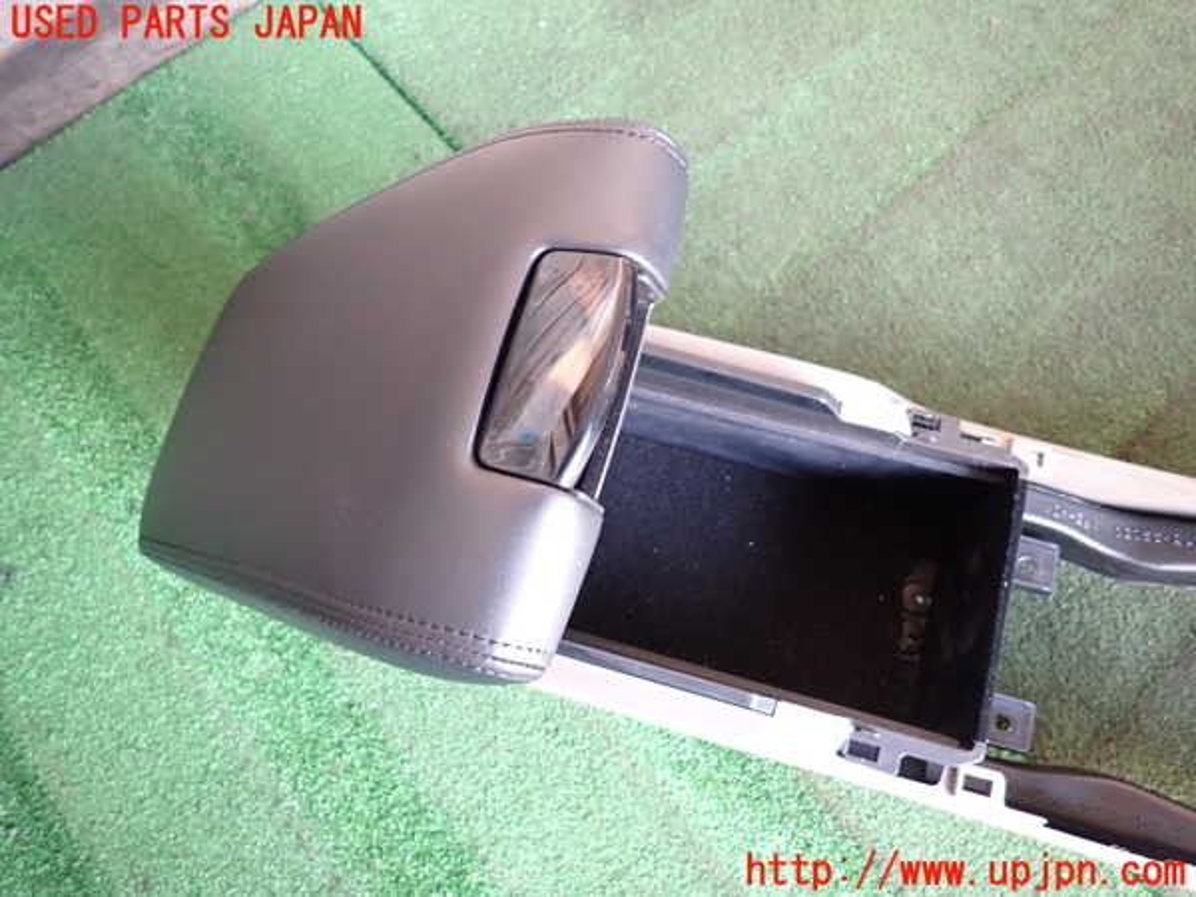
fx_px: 864
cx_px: 598
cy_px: 448
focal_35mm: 25
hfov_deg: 69.4
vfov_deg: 54.9
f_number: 2
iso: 500
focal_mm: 4.5
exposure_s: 1/30
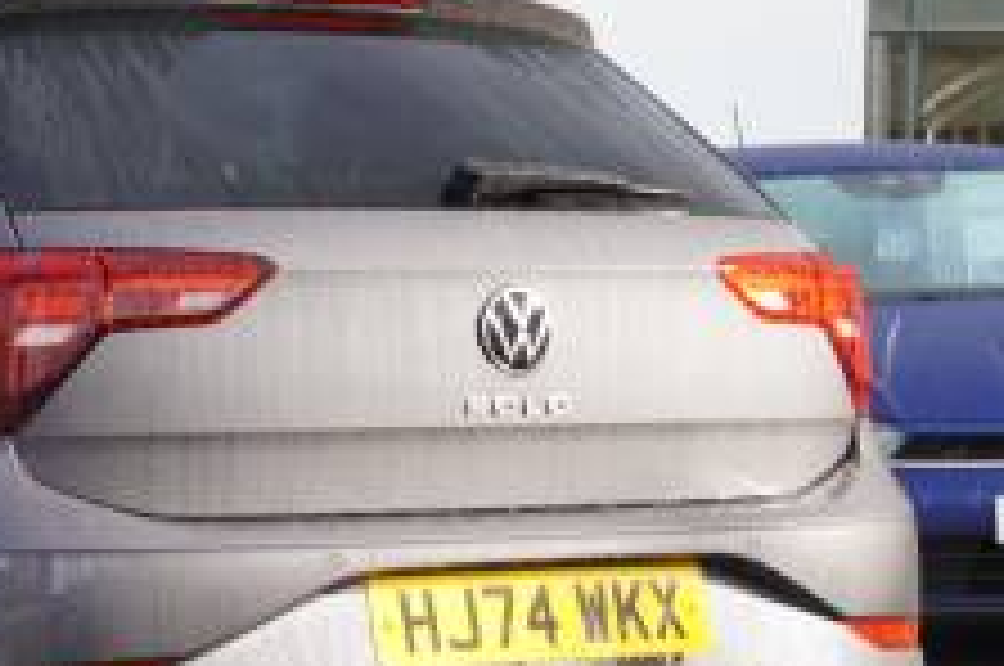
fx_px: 3716
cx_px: -32
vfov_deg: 10.2
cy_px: 360
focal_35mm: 133
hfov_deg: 15.1
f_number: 5
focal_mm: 31
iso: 125
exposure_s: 1/60
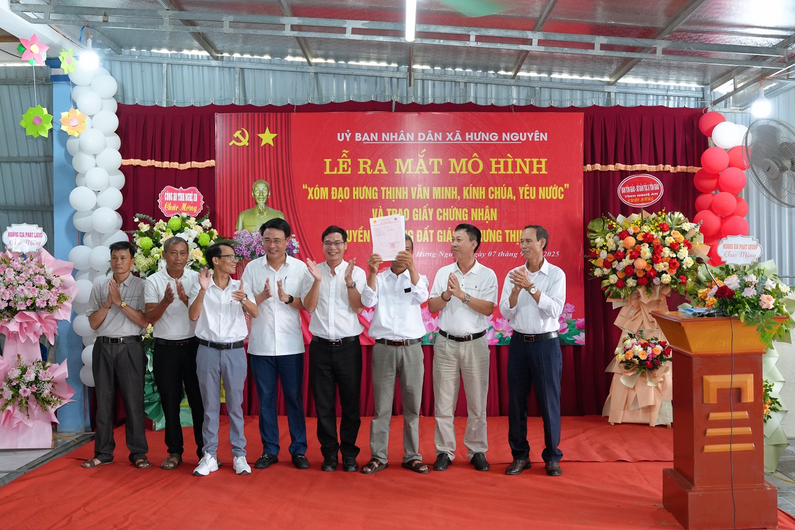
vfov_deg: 35.9
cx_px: 398
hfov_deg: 51.9
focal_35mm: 37
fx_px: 817
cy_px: 265
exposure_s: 1/125
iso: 1000
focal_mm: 25
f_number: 2.8
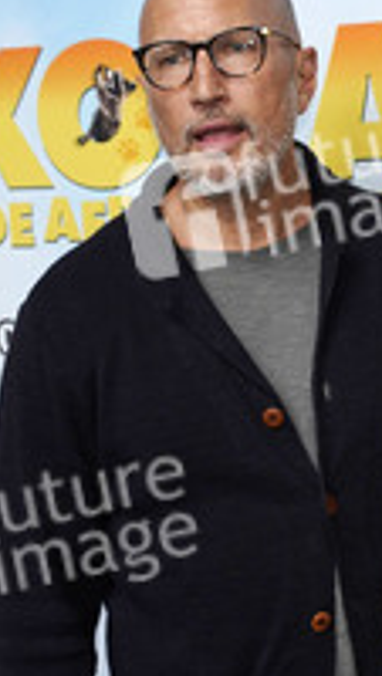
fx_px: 1651
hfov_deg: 13.0
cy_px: 368
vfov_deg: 23.1
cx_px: 392
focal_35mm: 92
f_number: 4
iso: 640
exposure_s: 1/250
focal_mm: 44
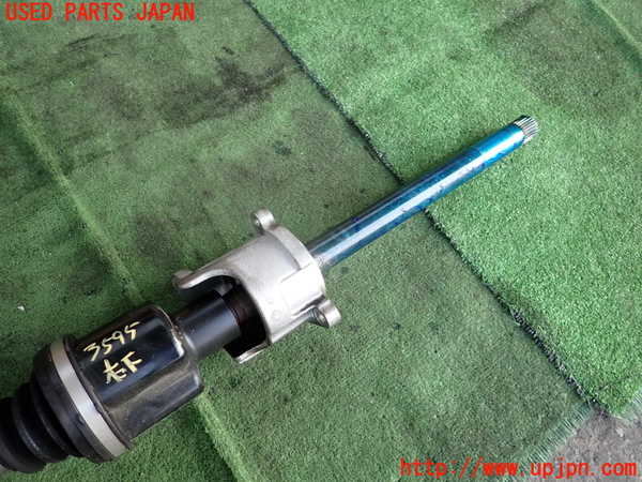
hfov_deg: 69.4
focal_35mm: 25
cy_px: 241
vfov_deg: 54.9
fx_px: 464
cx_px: 321
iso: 125
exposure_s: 1/125
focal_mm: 4.5
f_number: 2
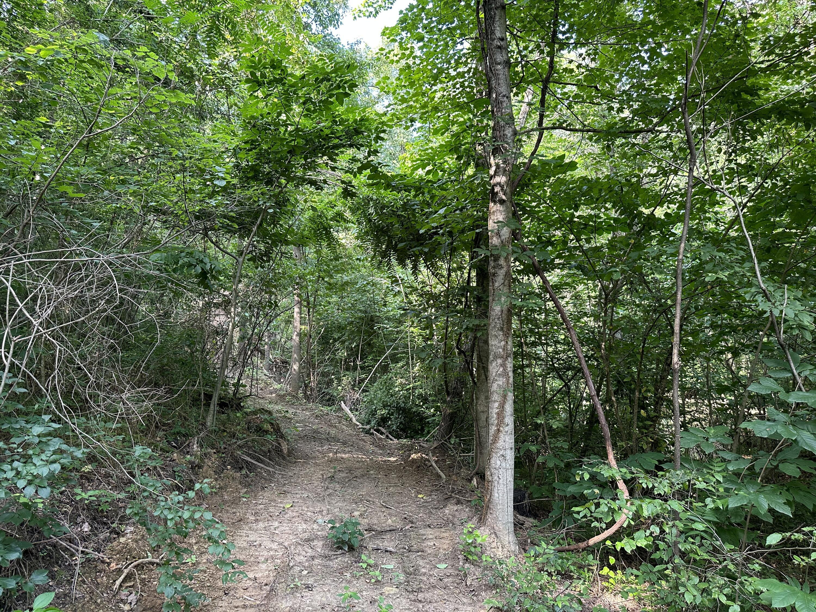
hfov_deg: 71.6
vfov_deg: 56.8
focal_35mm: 24
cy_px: 306
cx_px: 408
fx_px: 566
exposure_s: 1/121
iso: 200
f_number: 1.78
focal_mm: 6.86
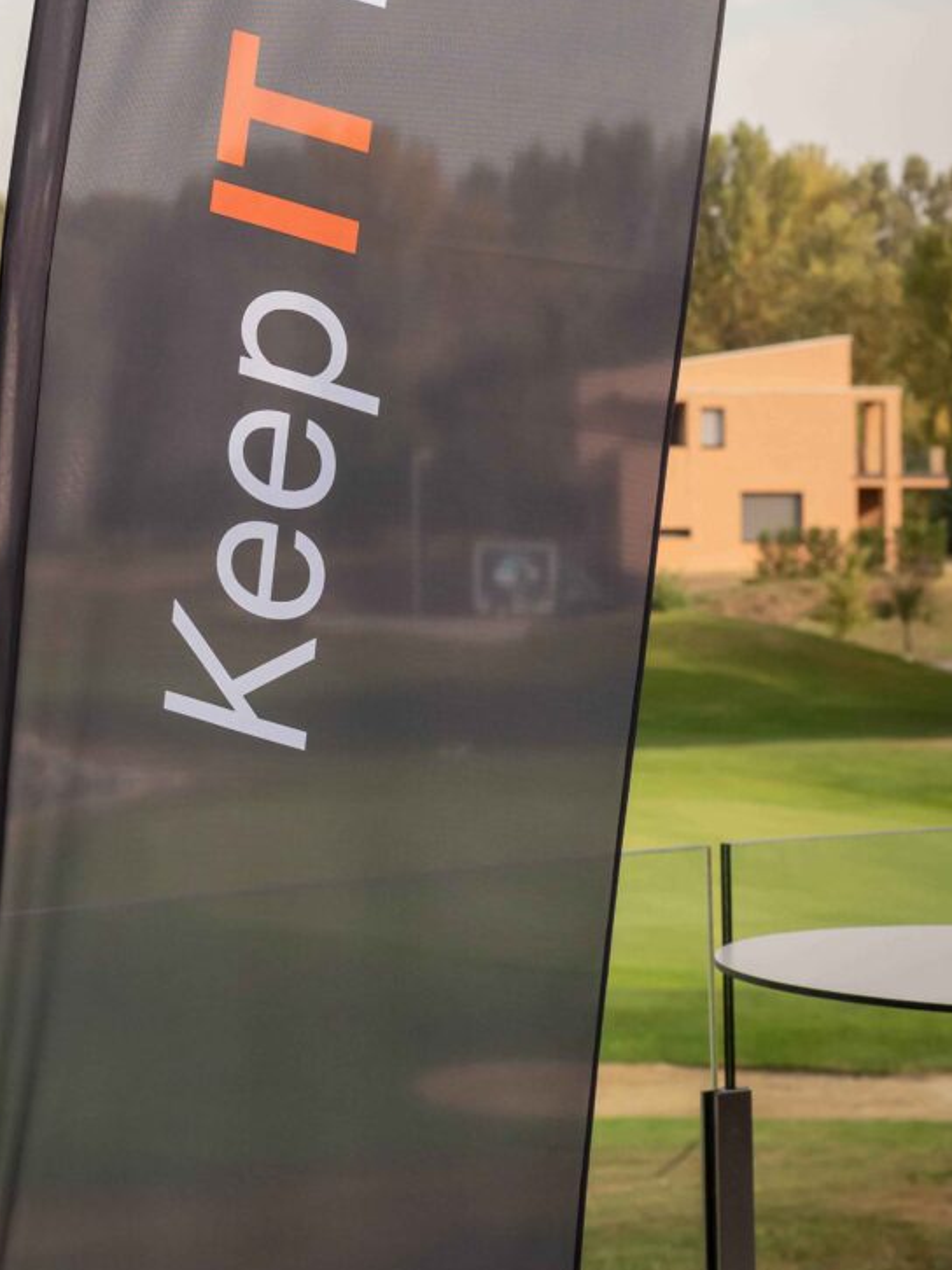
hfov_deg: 13.8
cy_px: 331
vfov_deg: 18.4
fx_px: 3889
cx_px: 66
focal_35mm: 106
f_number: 6.3
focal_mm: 50
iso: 1000
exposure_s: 1/2500
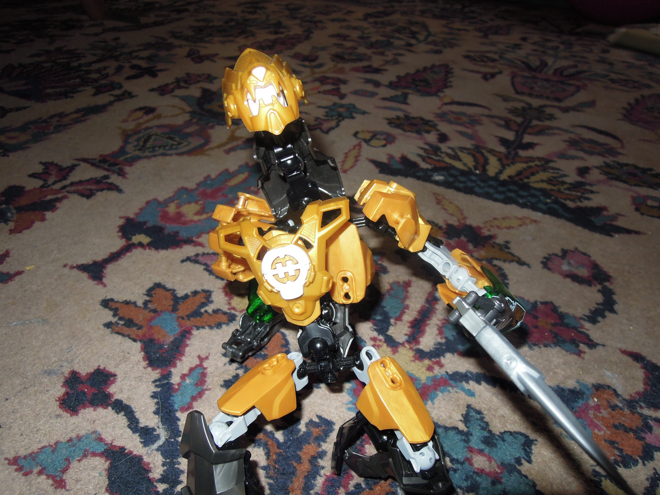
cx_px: 330
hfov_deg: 71.6
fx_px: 458
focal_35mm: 24
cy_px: 248
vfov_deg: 56.8
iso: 160
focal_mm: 4.3
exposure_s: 1/30
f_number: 2.8
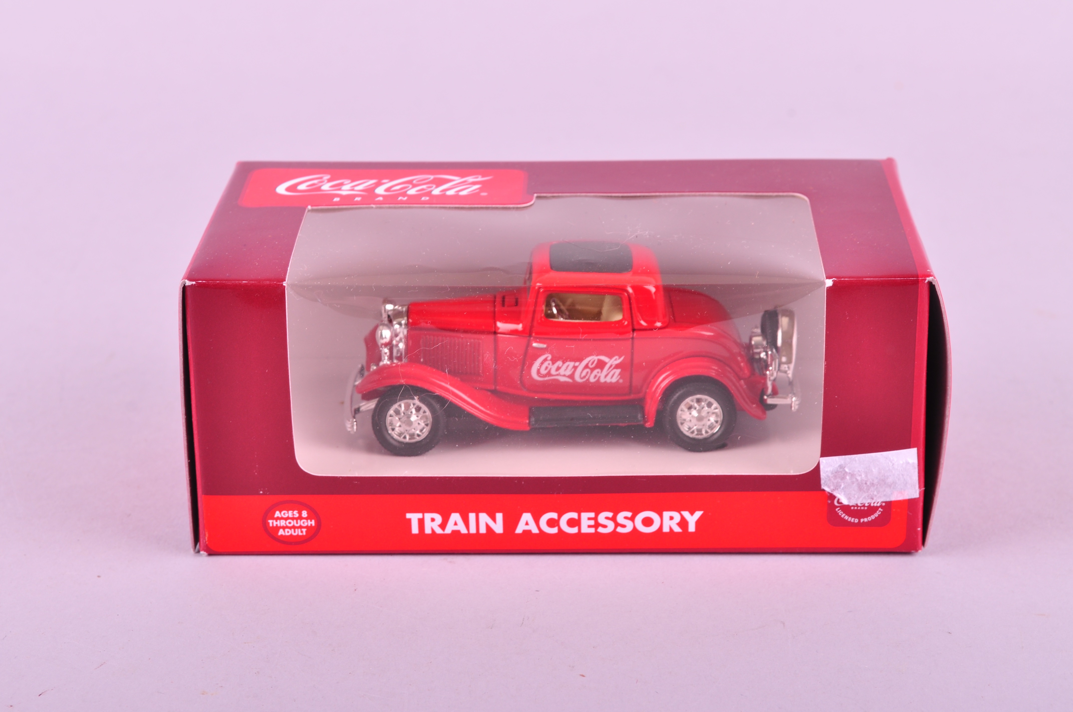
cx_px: 536
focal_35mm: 82
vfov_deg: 16.5
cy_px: 356
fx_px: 2456
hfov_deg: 24.6
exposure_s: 1/125
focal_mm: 55
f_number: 11
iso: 160
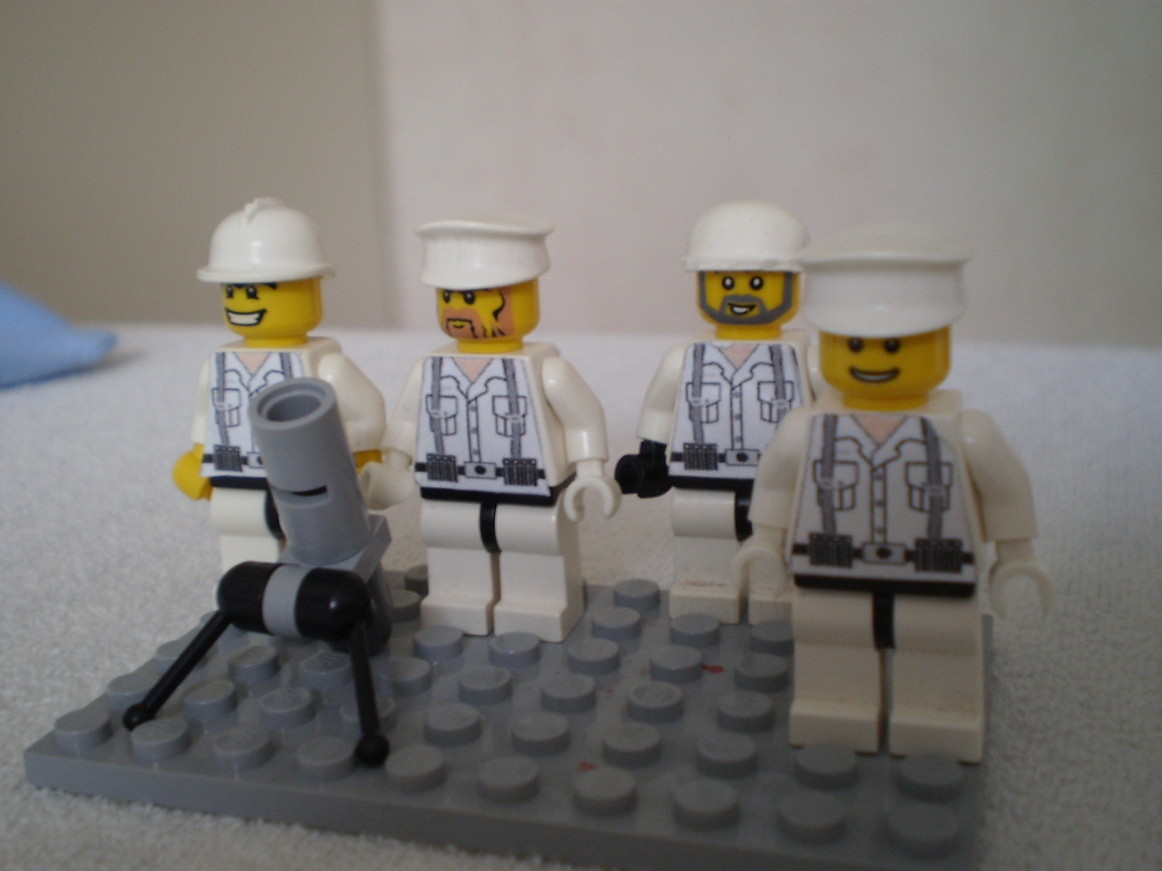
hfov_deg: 44.8
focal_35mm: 42
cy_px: 436
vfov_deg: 34.3
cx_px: 581
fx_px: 1410
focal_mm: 7.4
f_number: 3.5
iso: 125
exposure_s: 1/6
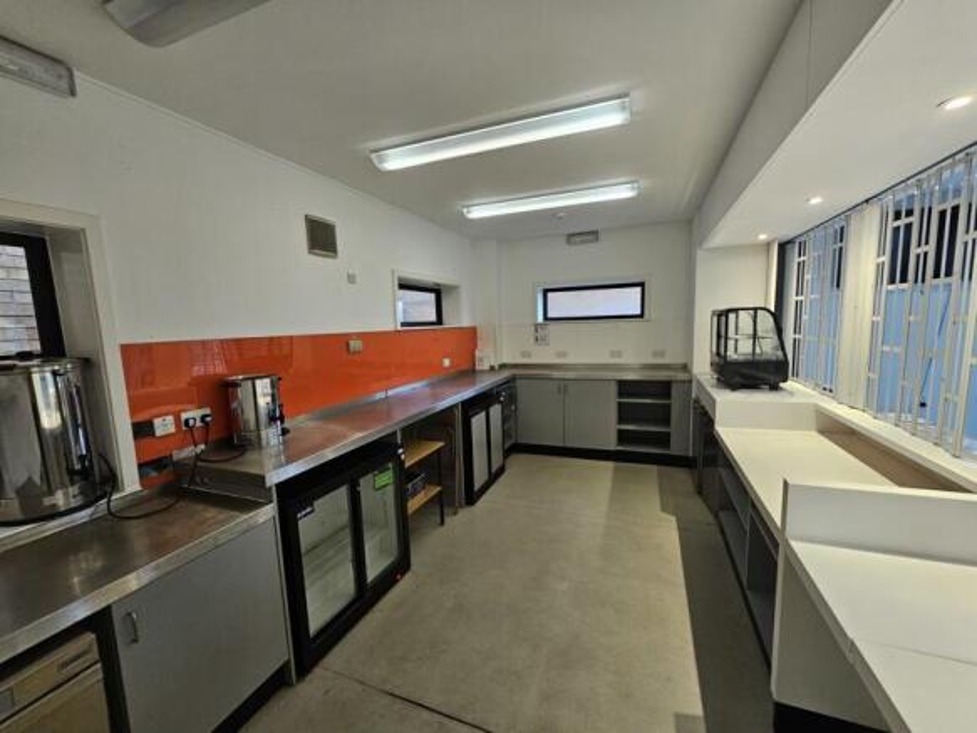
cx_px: 488
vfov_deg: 89.9
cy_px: 366
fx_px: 367
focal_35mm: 13
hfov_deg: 106.2
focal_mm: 2.2
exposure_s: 1/71
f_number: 2.2
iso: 200
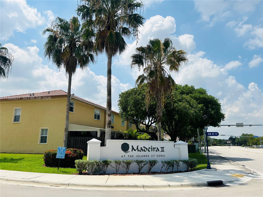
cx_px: 132
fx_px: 198
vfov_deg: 53.1
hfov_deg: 67.3
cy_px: 98
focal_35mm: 26
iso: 50
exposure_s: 1/6579
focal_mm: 5.7
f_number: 1.5
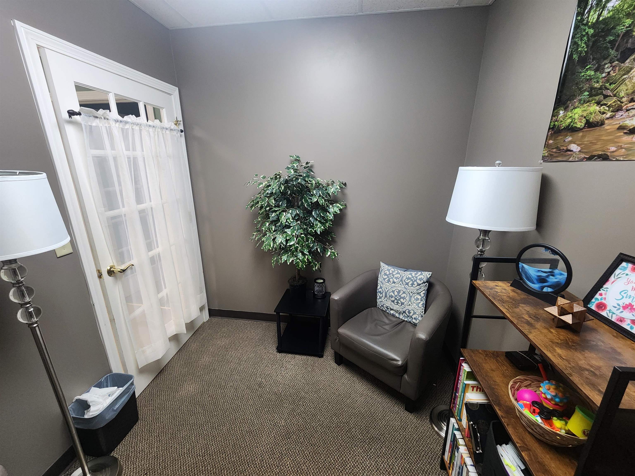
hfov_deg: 106.2
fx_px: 238
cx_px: 318
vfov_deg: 89.9
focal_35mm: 13
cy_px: 238
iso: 400
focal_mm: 2.2
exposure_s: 1/30
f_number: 2.2
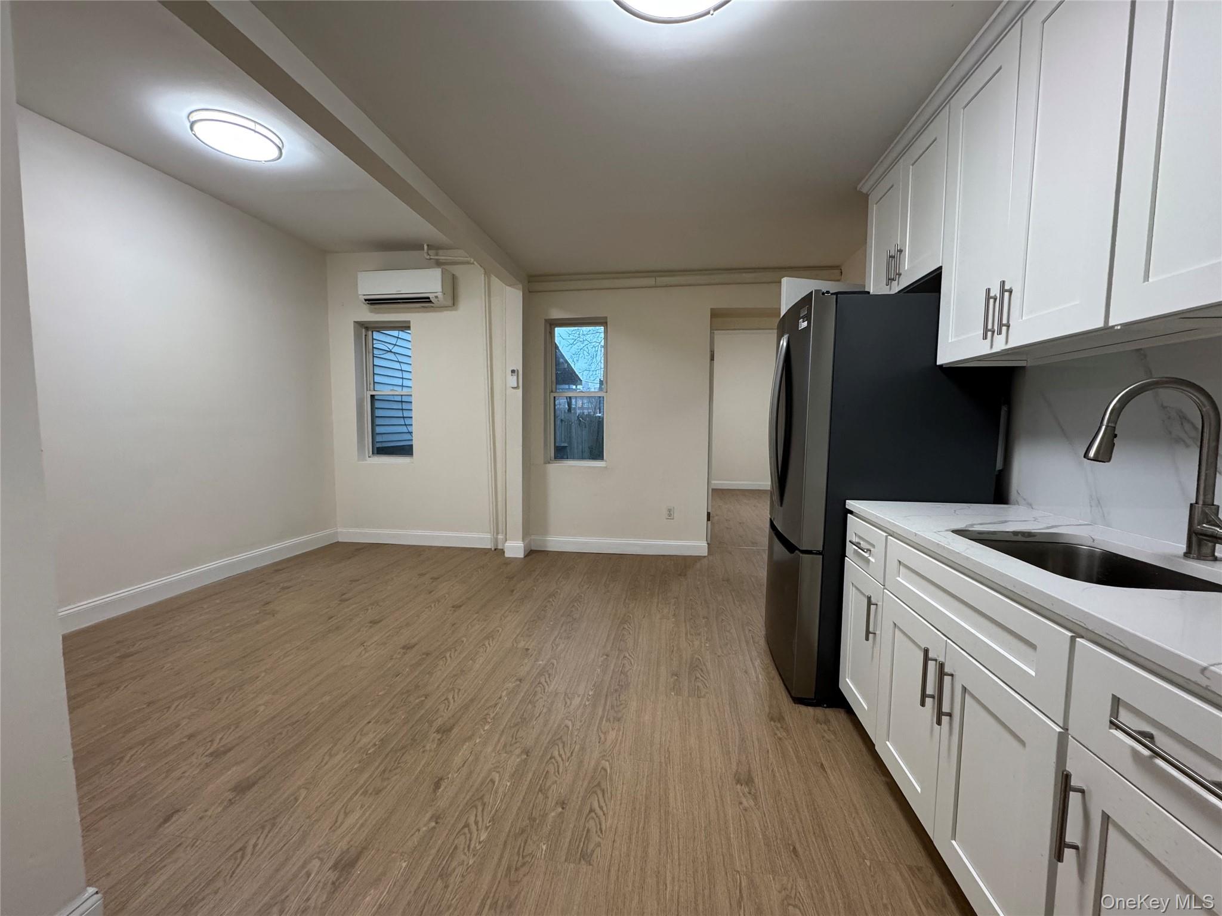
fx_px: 494
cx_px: 611
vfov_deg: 85.7
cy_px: 458
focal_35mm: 14
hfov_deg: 102.1
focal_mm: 2.22
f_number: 2.2
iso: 250
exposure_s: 1/120
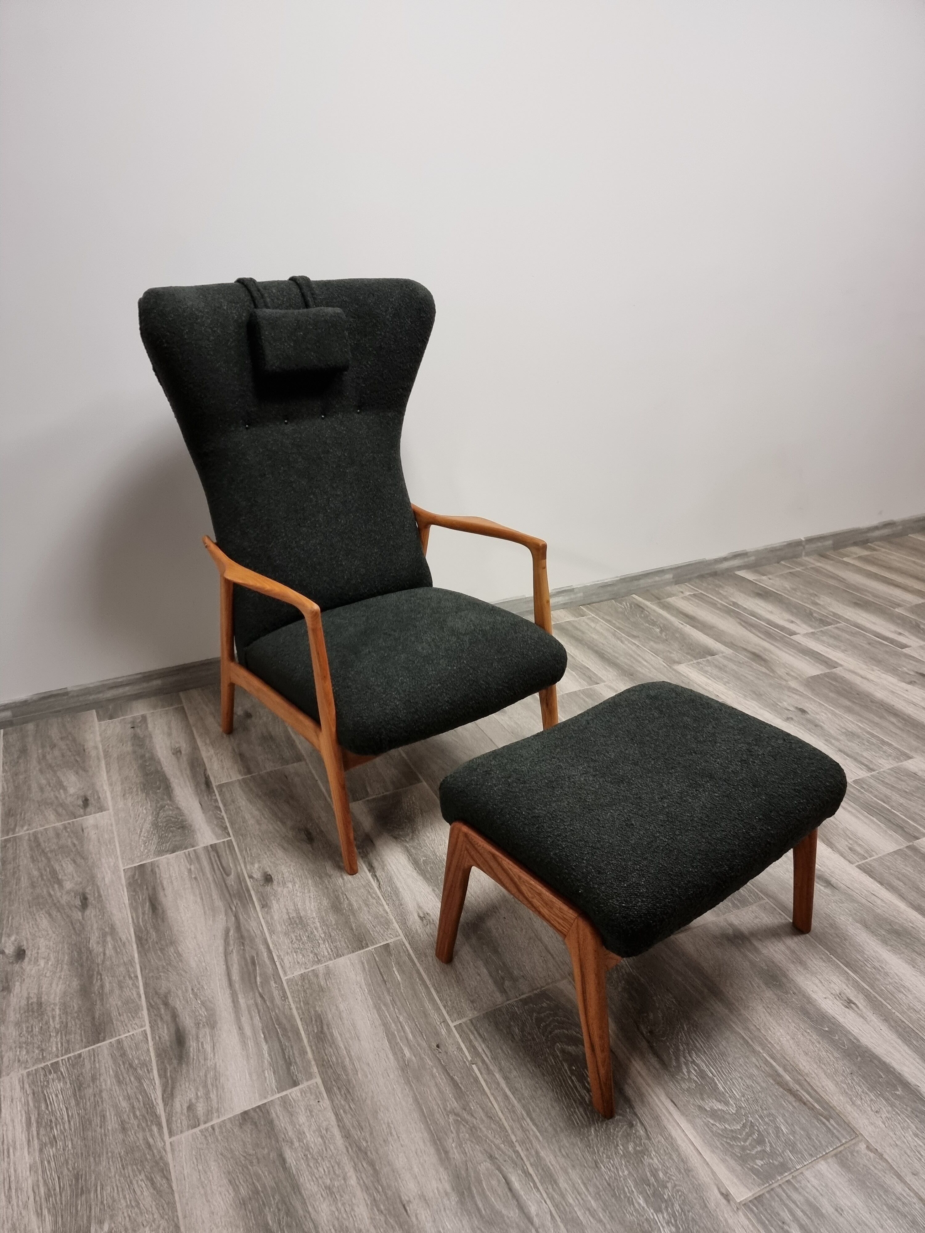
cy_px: 616
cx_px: 462
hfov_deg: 56.8
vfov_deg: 71.6
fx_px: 855
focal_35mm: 24
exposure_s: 1/50
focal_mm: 6.7
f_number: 1.8
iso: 500
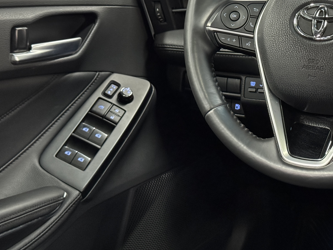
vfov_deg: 18.3
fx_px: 770
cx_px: 269
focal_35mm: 80
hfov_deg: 24.0
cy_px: 66
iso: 640
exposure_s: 1/25
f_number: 1.78
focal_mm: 6.76
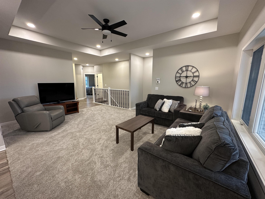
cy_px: 100
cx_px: 132
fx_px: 107
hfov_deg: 102.1
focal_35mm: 14
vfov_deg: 85.7
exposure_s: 1/60
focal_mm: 2.22
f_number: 2.2
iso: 200
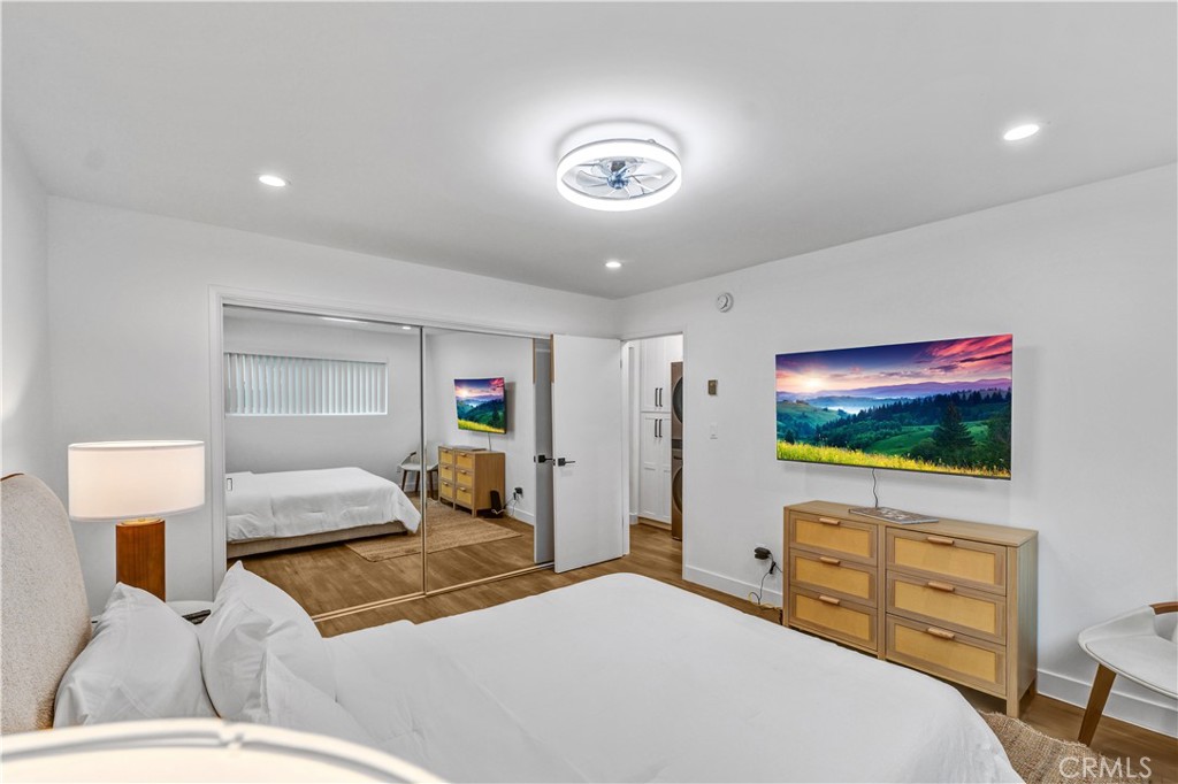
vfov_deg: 77.3
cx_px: 589
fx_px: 491
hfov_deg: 100.4
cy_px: 392
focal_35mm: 15
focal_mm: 15
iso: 320
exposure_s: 1/50
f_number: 8
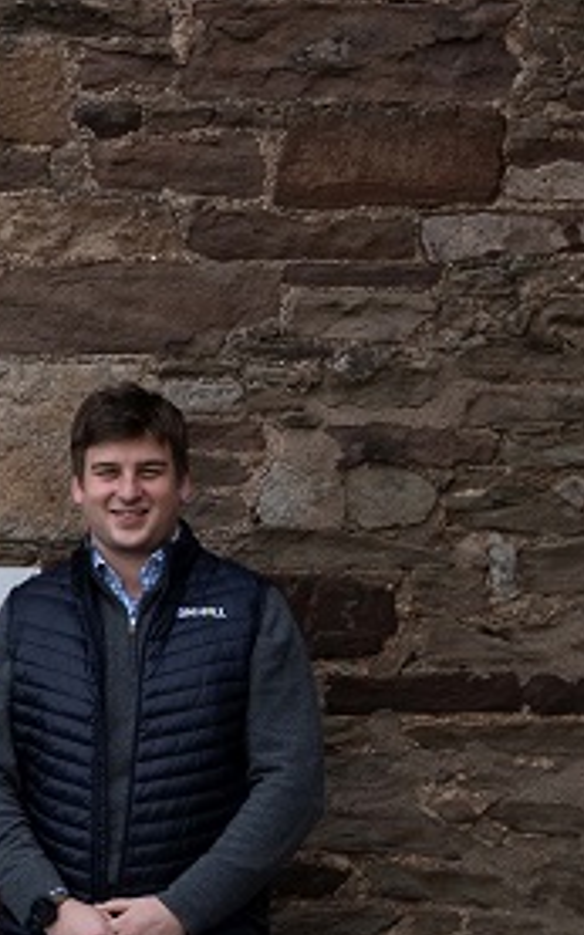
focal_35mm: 103
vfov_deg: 19.8
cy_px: 856
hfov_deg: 11.4
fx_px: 2624
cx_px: -591
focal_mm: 35
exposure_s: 1/125
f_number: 5
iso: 320
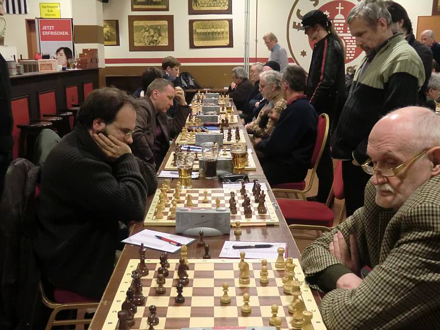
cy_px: 165
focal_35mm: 40
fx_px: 508
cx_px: 220
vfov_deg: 36.0
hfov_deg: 46.8
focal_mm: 7.1
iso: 800
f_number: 3.8
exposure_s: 1/15
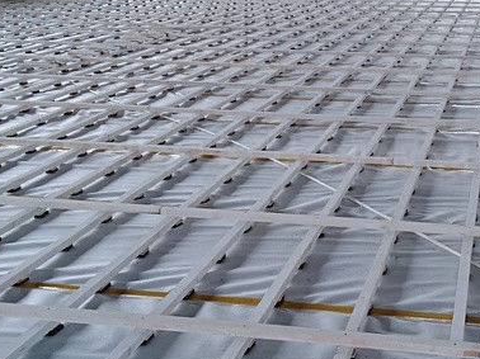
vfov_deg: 26.5
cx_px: 373
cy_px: 167
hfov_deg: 34.1
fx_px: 762
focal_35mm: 55
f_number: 2.2
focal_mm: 3.83
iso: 100
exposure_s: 1/126
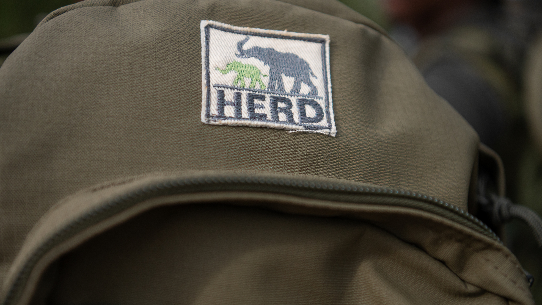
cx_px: 273
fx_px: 733
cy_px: 167
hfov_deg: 40.6
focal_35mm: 51
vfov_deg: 23.5
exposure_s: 1/8000
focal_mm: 48
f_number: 2.8
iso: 800
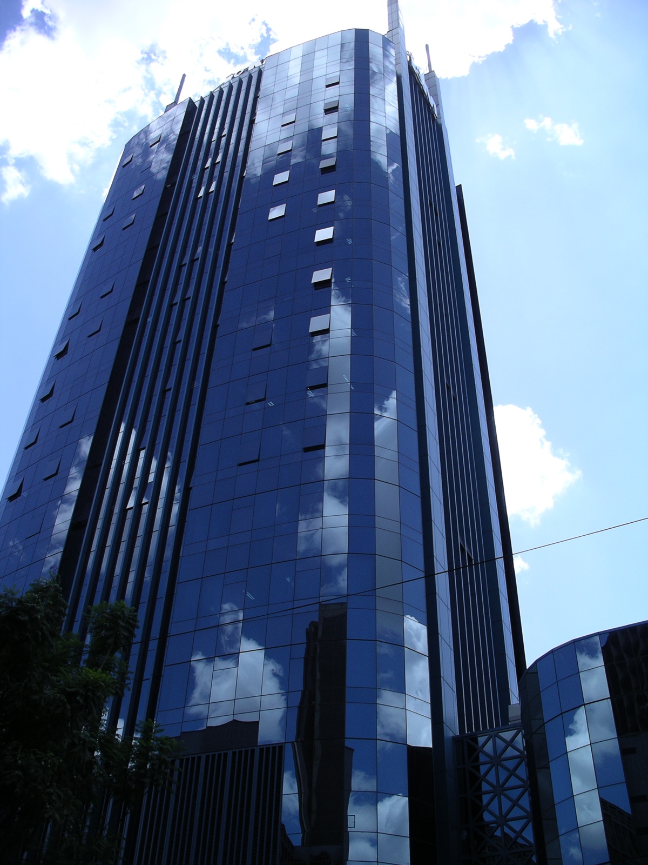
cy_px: 432
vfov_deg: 50.1
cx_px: 324
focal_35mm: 37
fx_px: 924
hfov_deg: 38.7
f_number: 3
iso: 64
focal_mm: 7.8
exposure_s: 1/640
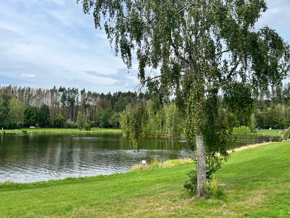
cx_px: 145
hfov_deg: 67.3
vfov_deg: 53.1
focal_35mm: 26
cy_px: 109
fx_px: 218
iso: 50
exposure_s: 1/3571
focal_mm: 5.7
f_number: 1.5
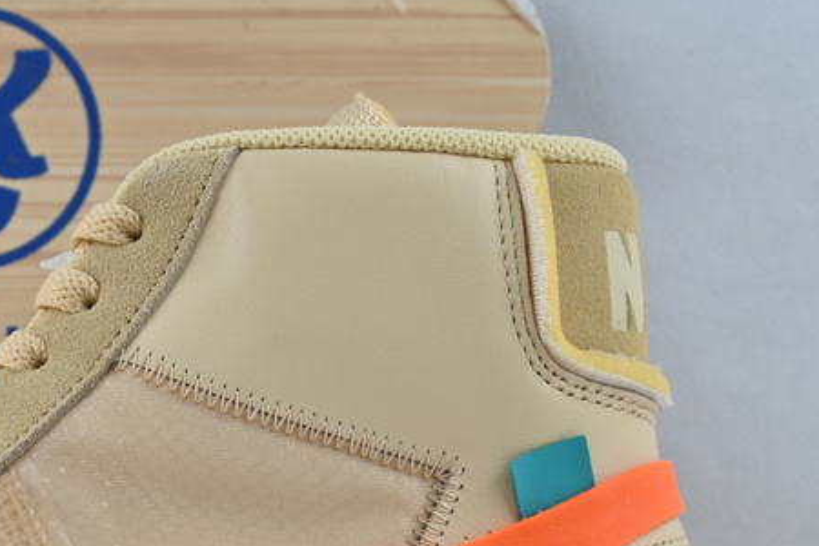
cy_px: 577
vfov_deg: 12.1
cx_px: -93
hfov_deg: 17.6
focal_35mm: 112
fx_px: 2548
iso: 100
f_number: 4.5
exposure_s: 1/100
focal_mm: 28
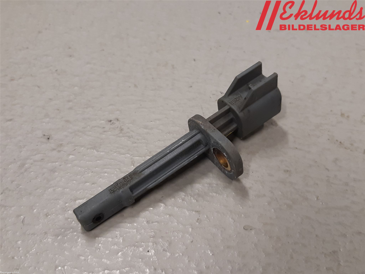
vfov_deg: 53.1
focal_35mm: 26
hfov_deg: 67.3
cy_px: 137
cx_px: 182
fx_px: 274
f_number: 1.7
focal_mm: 3.93
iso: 80
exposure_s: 1/50
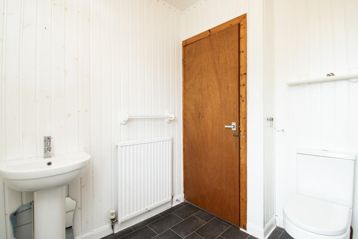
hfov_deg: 96.7
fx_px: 159
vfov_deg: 73.7
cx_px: 183
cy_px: 122
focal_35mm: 16
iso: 320
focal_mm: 10
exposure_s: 1/8
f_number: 8
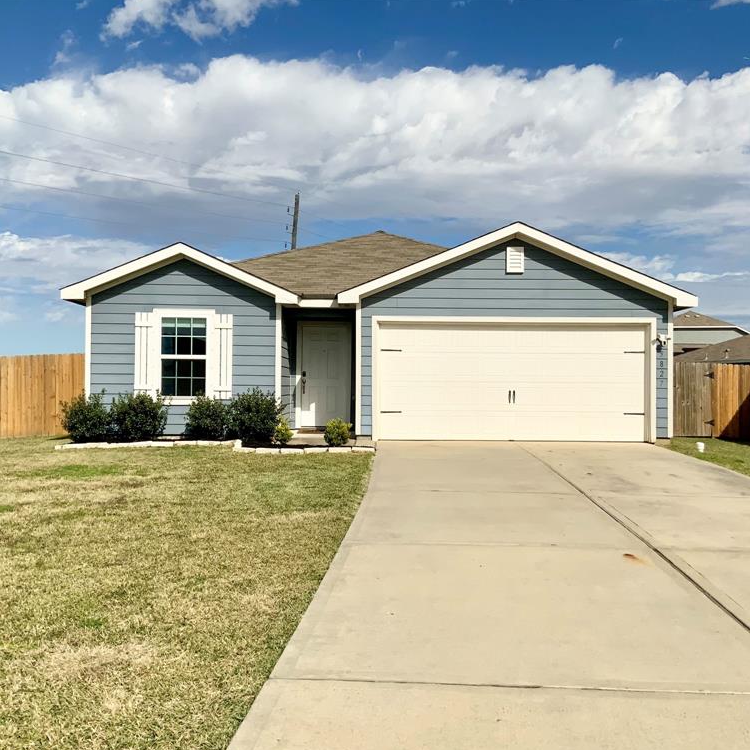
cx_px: 399
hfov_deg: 47.2
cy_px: 378
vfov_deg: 47.2
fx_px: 858
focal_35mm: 35
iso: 20
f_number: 1.8
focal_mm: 3
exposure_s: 1/6536
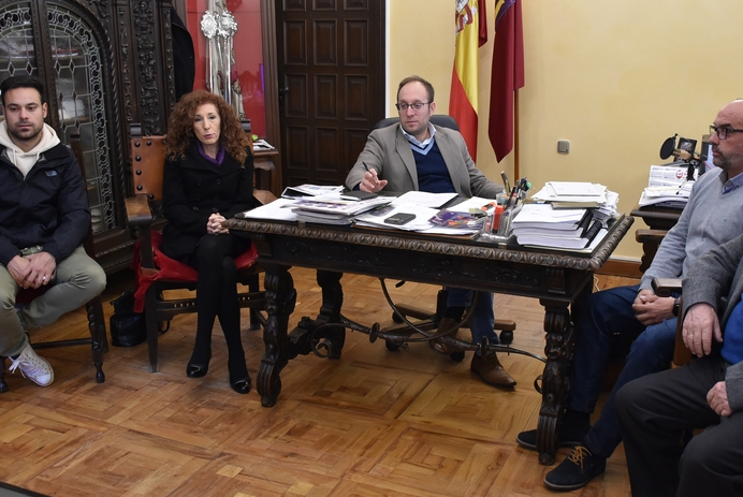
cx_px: 425
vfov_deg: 34.3
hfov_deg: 49.3
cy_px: 250
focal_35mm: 39
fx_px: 806
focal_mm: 20
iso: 1400
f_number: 3.5
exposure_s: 1/60
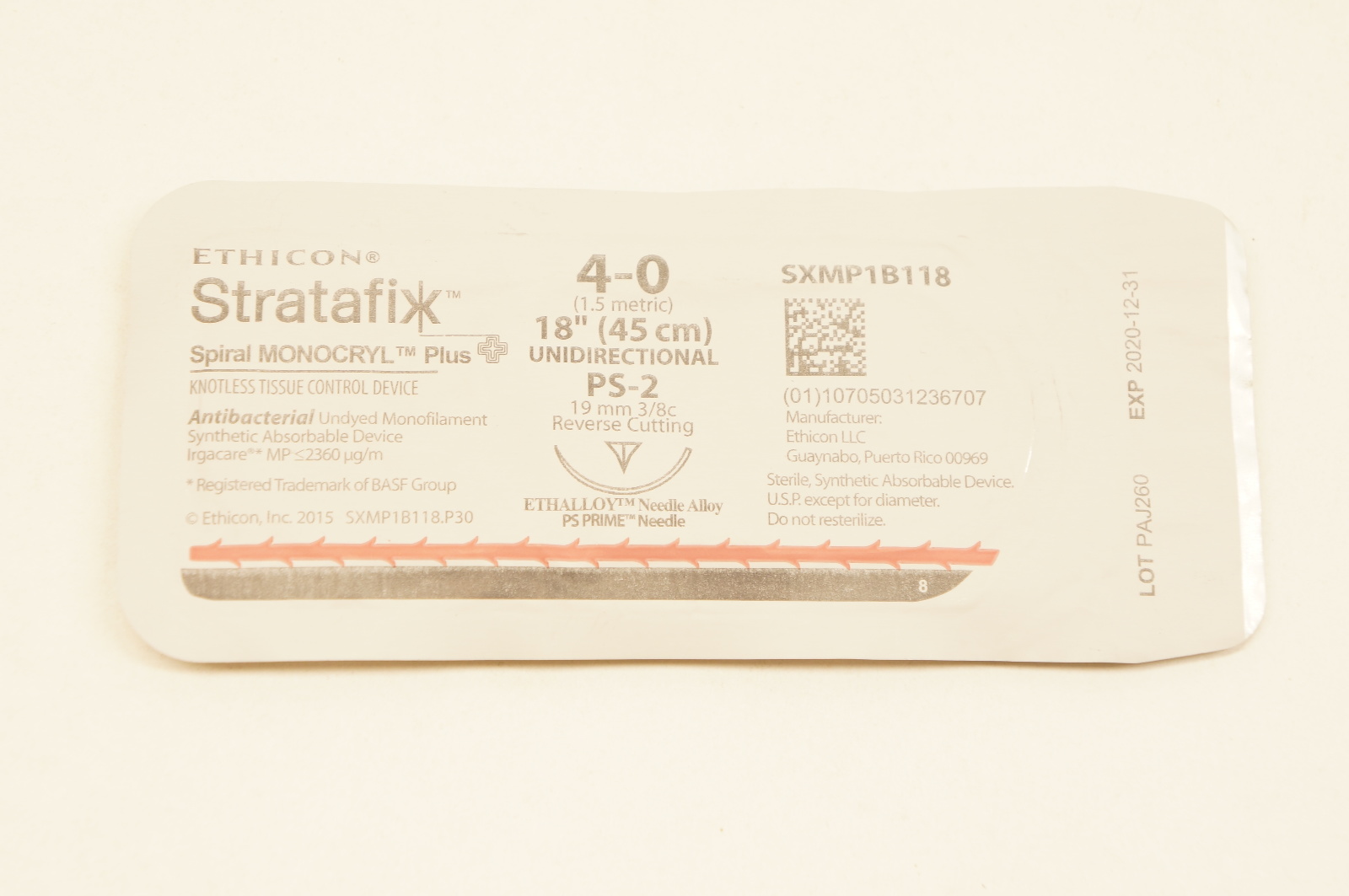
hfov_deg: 28.1
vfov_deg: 18.9
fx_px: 2695
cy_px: 448
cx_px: 674
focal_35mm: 72
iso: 400
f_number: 5.6
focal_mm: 48
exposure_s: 1/60
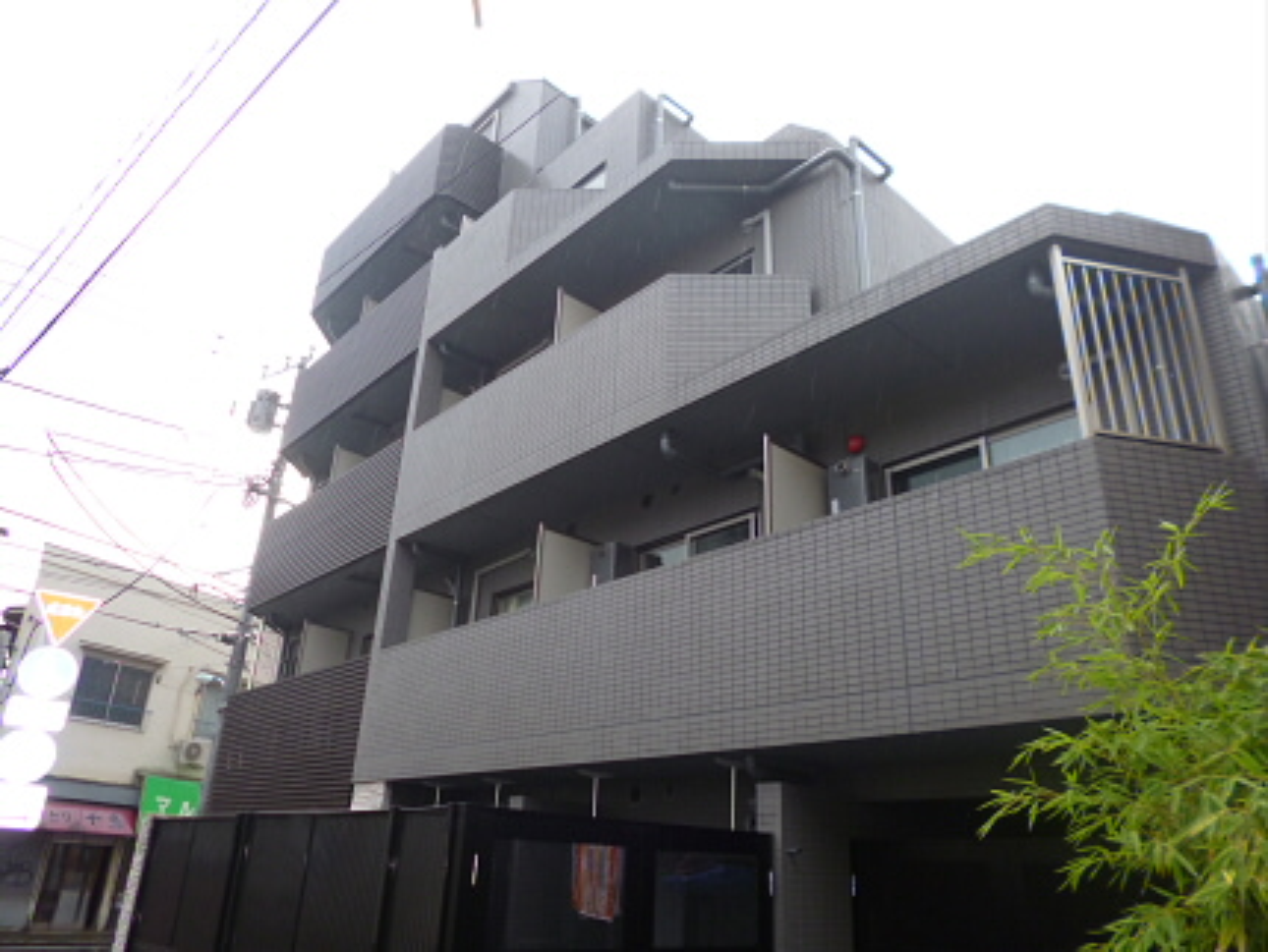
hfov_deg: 71.6
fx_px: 880
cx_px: 634
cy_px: 476
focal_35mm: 24
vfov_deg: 56.9
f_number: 2.5
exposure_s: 1/100
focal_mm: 4.3
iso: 100
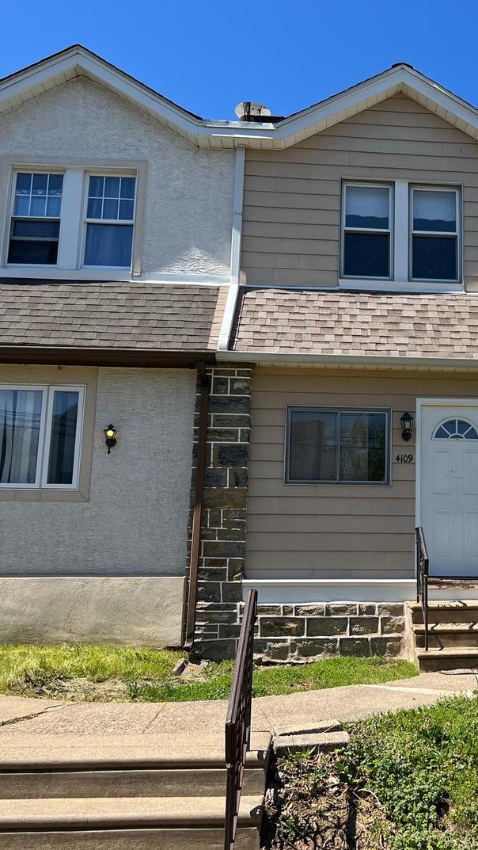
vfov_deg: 52.8
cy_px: 425
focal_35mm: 38
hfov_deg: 30.3
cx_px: 396
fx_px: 856
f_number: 1.5
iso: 50
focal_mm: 5.7
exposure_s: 1/3571
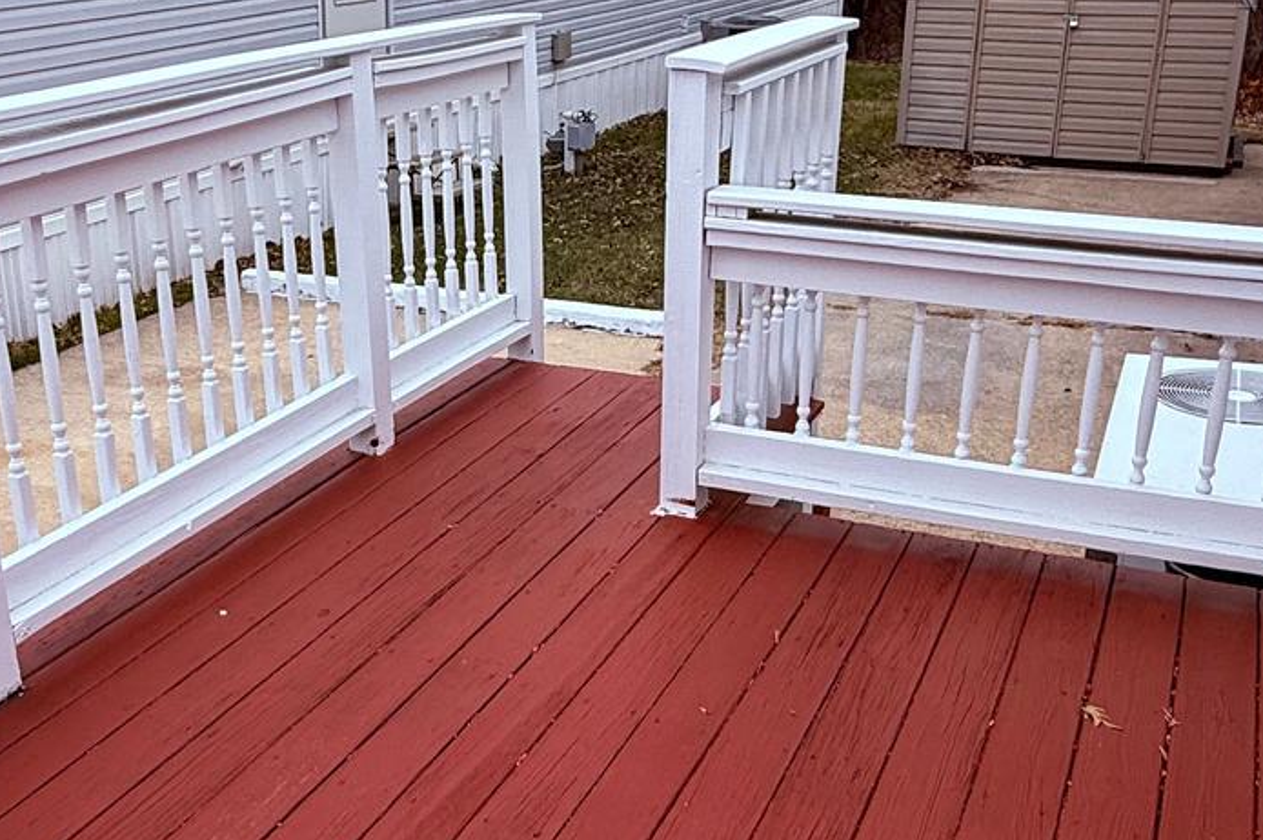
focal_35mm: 43
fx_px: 1508
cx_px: 475
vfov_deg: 31.1
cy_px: 391
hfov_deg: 45.1
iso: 50
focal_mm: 2.22
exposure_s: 1/864
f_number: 2.2
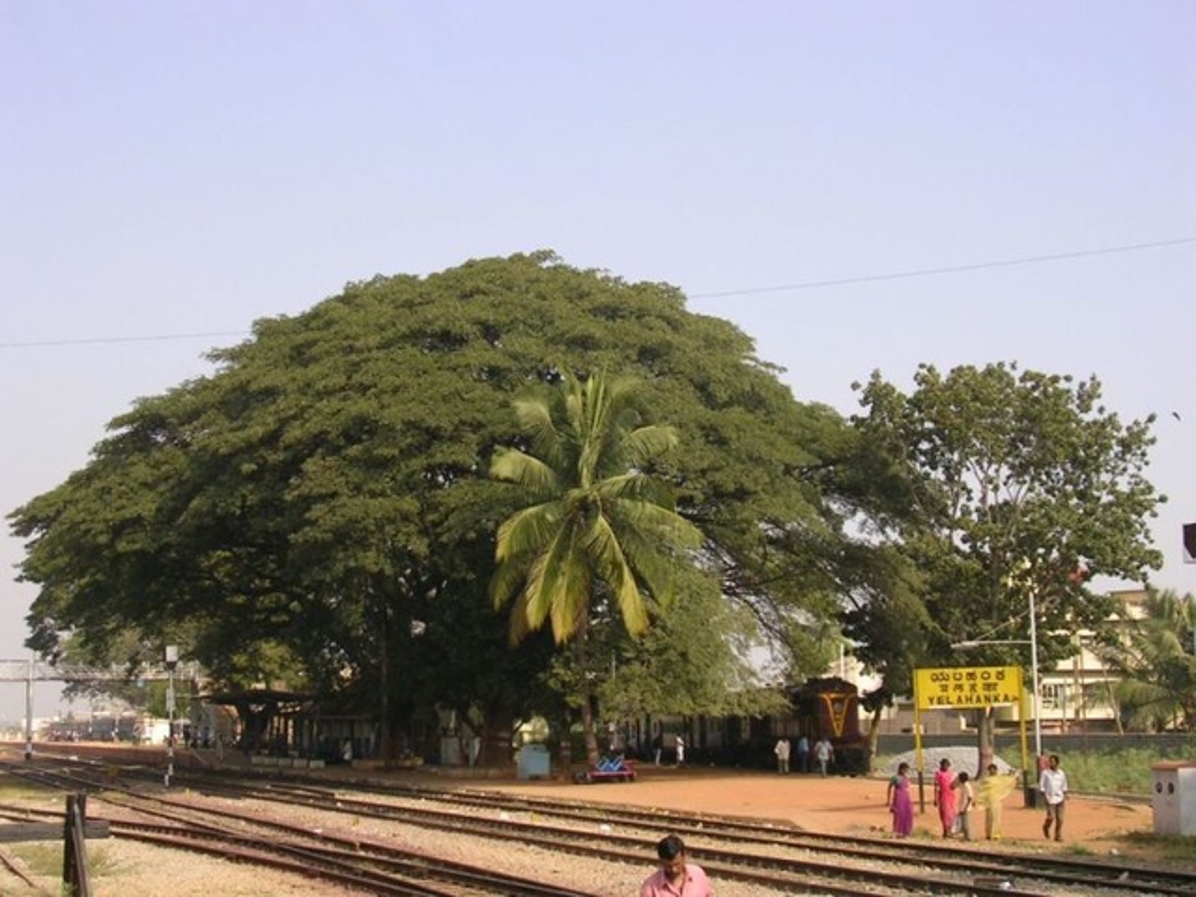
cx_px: 598
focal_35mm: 63
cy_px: 448
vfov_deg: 23.3
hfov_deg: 30.7
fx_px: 2177
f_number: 3.5
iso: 50
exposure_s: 1/452
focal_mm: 9.6
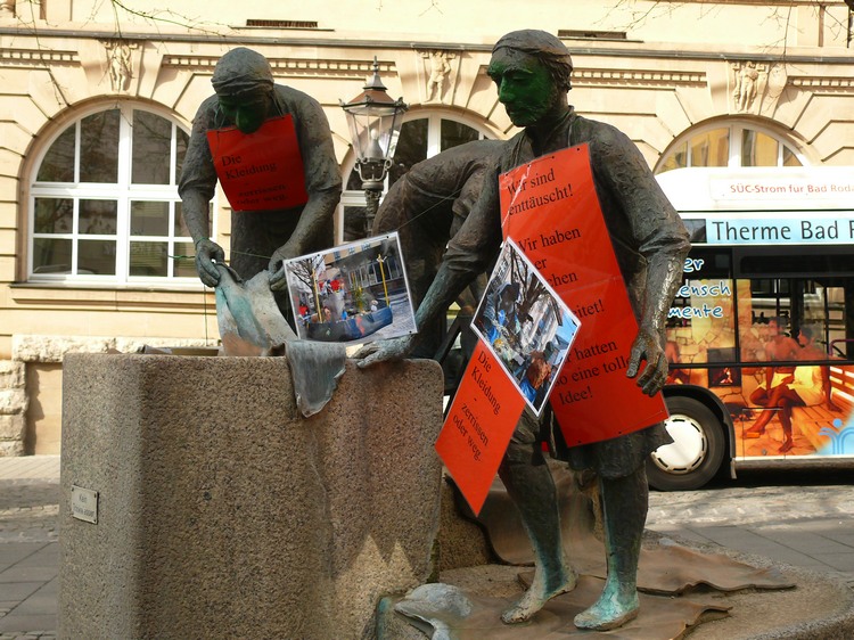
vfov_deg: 29.1
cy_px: 320
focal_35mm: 50
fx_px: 1233
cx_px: 427
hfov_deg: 38.2
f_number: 3.2
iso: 100
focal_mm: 10.6
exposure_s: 1/100
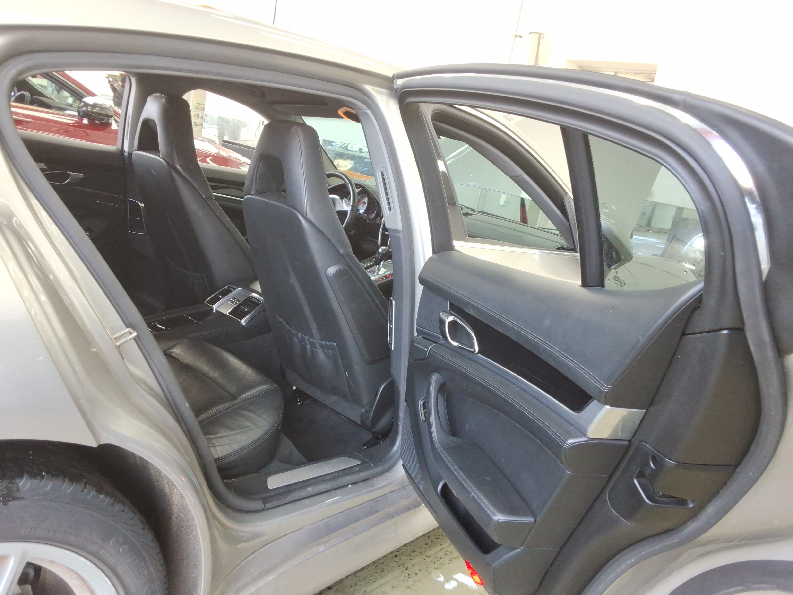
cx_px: 396
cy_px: 298
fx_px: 641
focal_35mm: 28
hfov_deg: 63.4
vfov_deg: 49.7
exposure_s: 1/60
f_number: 1.9
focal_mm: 2.91
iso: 60
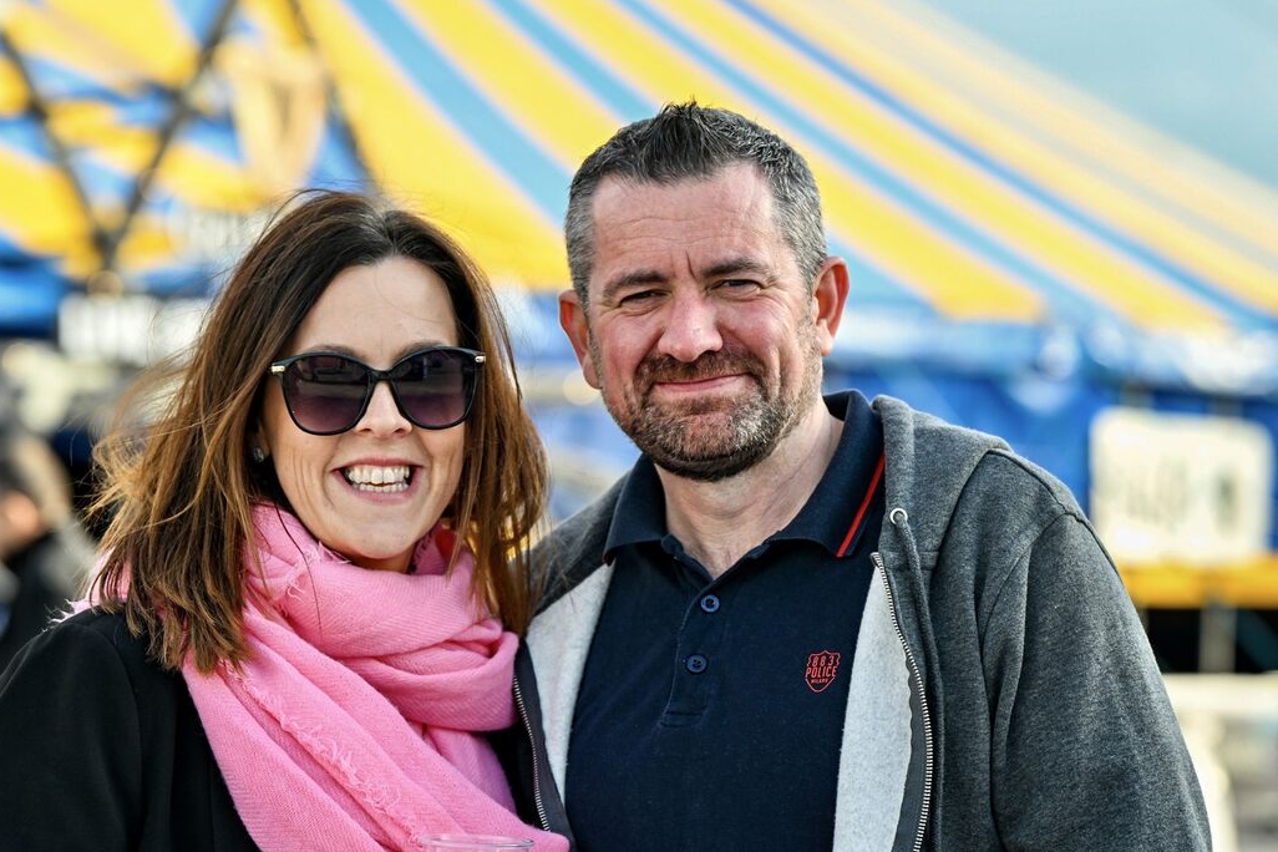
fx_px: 4153
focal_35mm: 117
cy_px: 396
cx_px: 552
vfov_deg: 11.7
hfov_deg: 17.5
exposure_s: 1/320
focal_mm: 100
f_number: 4
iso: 100
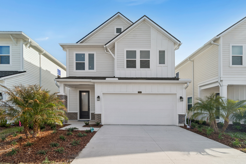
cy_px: 82
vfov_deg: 77.3
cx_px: 123
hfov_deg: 100.4
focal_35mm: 15
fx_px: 102
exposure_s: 1/160
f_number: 7.1
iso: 100
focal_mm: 10
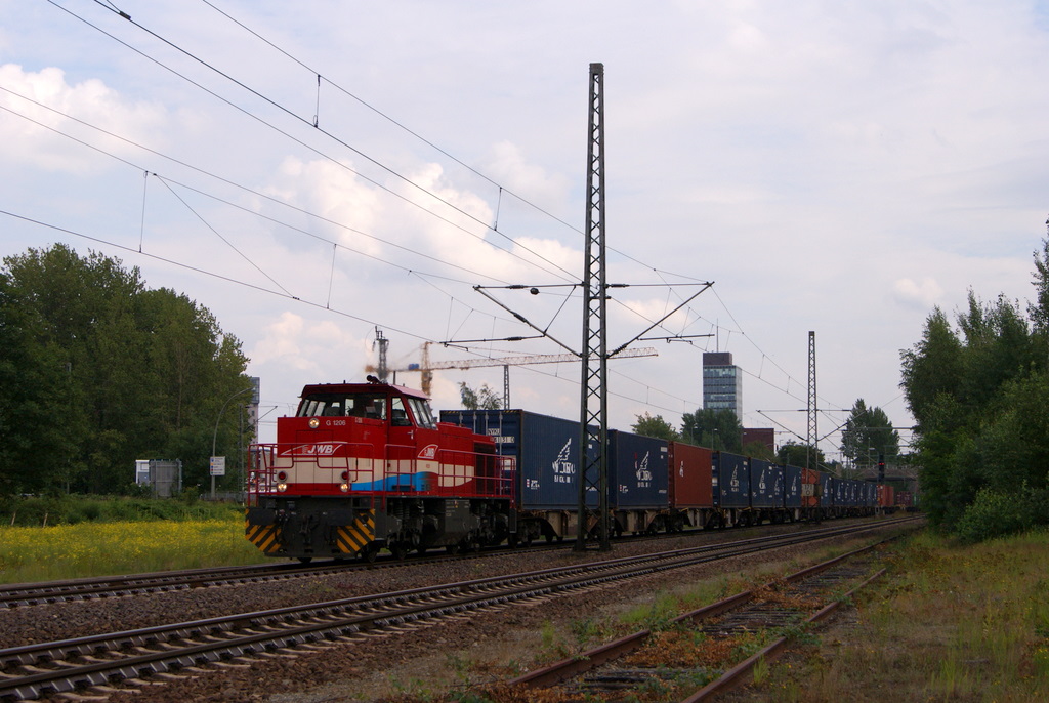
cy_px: 352
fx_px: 1970
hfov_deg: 29.8
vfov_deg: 20.2
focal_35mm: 68
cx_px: 524
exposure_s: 1/1000
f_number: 10
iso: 200
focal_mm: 45
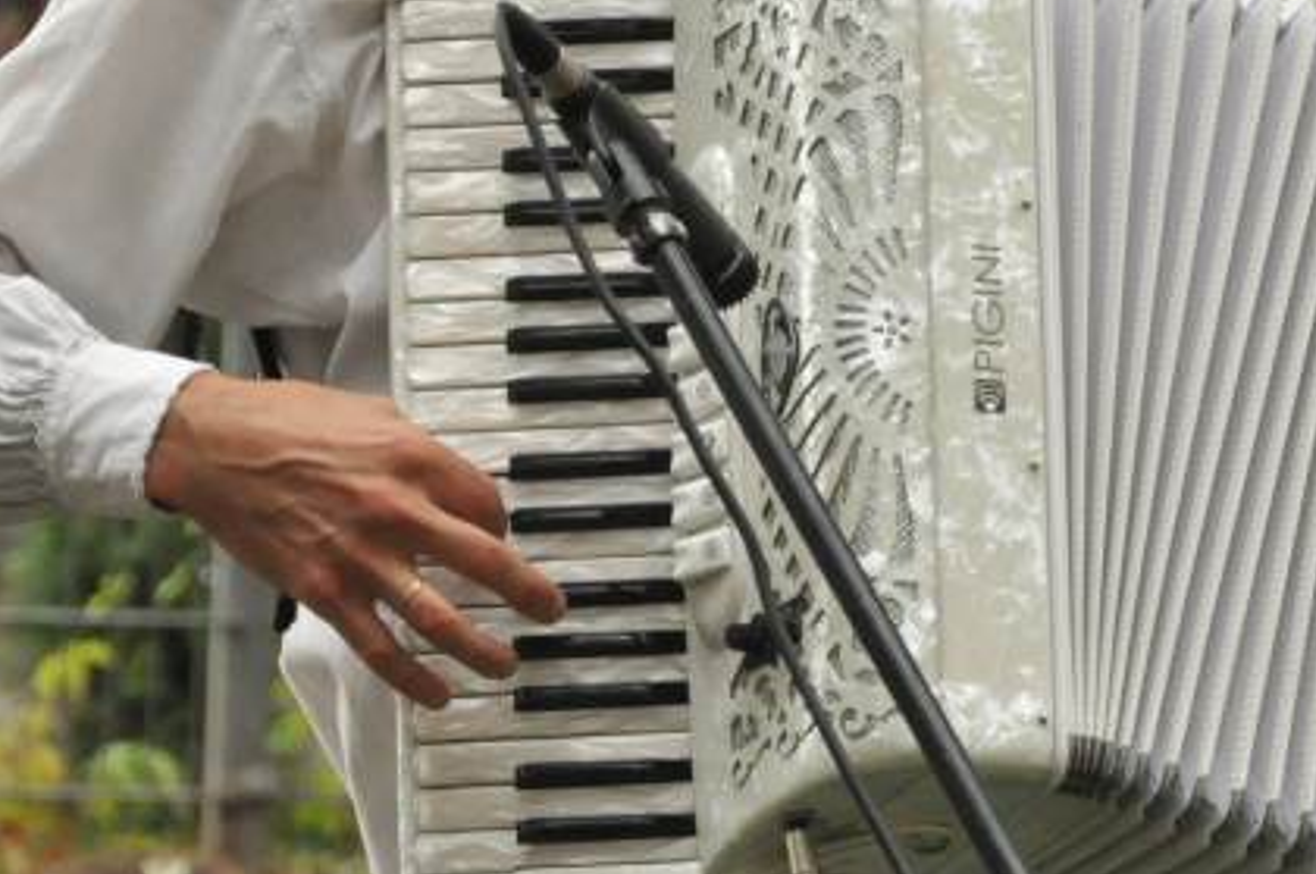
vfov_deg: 3.6
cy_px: 160
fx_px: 14029
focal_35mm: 384
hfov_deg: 5.4
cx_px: 846
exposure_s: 1/640
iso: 2000
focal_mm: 105
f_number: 5.6
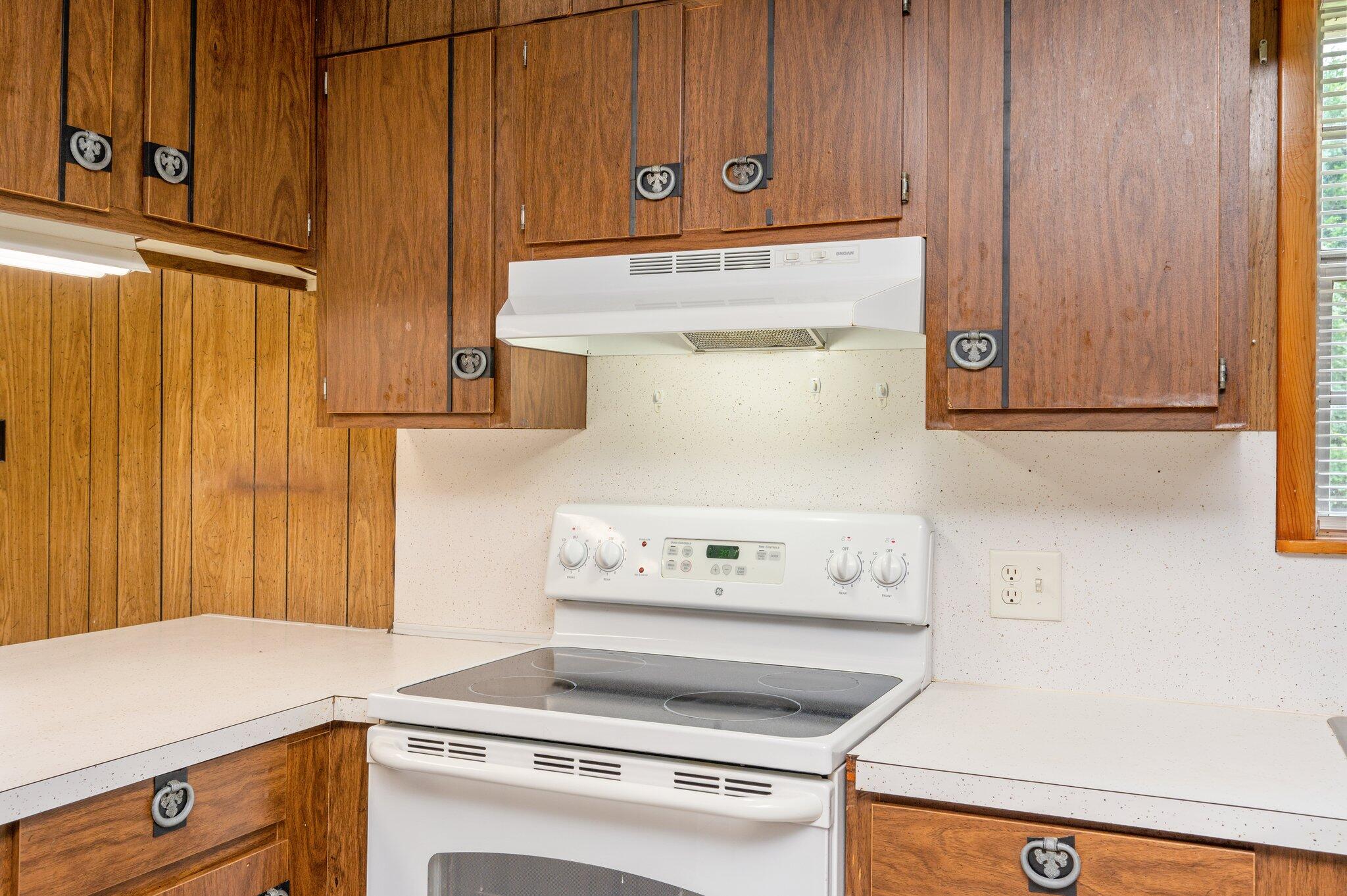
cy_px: 448
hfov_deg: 62.0
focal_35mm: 30
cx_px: 674
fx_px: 1122
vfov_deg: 43.5
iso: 400
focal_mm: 30
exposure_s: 1/30
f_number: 9
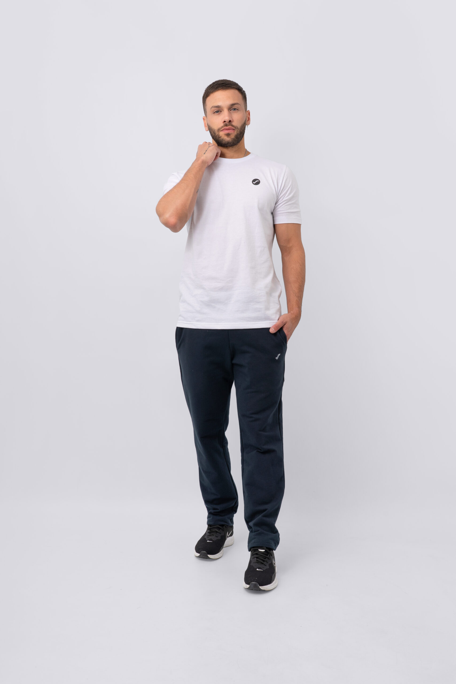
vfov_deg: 47.4
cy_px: 342
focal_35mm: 41
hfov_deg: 32.6
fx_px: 779
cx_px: 228
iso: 125
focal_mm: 41
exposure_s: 1/160
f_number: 11
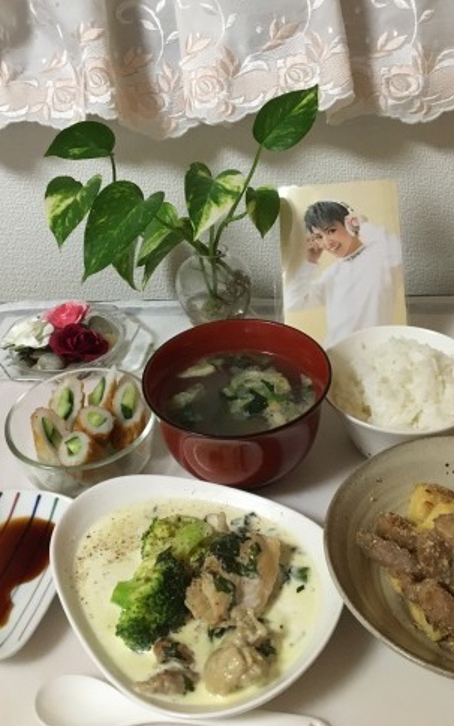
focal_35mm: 38
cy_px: 278
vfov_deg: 51.1
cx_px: 219
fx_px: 752
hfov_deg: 33.6
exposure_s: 1/30
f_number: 2.2
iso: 200
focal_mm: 4.15
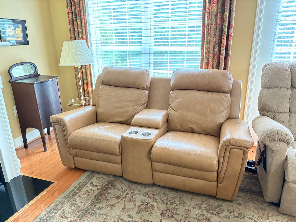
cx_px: 148
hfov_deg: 67.3
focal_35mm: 26
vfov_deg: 53.1
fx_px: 222
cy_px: 111
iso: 640
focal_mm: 5.96
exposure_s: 1/30
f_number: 1.6
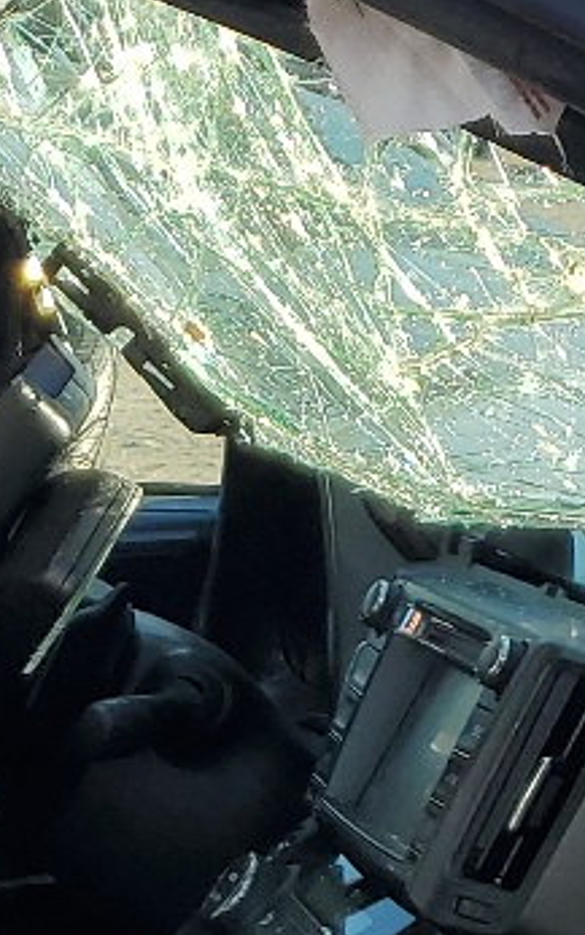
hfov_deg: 10.0
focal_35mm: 127
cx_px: -253
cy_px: 1178
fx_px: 3238
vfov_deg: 15.7
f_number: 1.5
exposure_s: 1/1000
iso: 50
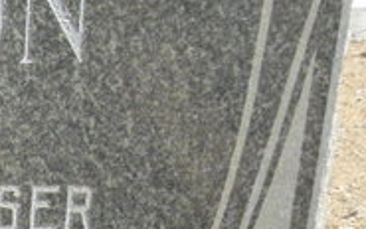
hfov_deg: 15.0
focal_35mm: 119
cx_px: -317
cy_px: 320
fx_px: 1188
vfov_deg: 10.7
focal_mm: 4.6
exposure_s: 1/500
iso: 200
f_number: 6.3
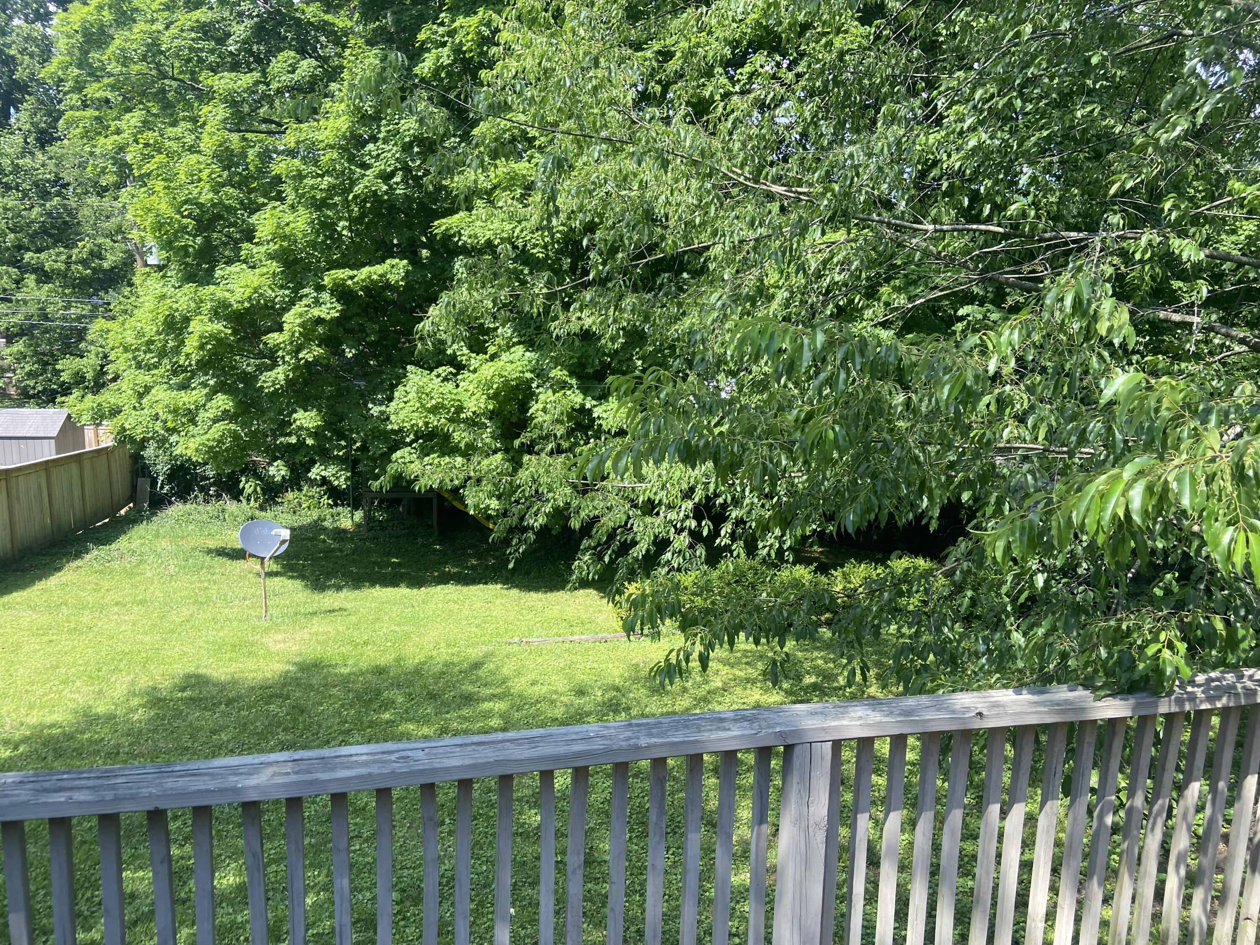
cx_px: 630
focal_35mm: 26
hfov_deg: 67.3
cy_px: 472
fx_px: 946
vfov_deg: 53.1
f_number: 1.8
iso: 32
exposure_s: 1/576
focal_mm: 4.25
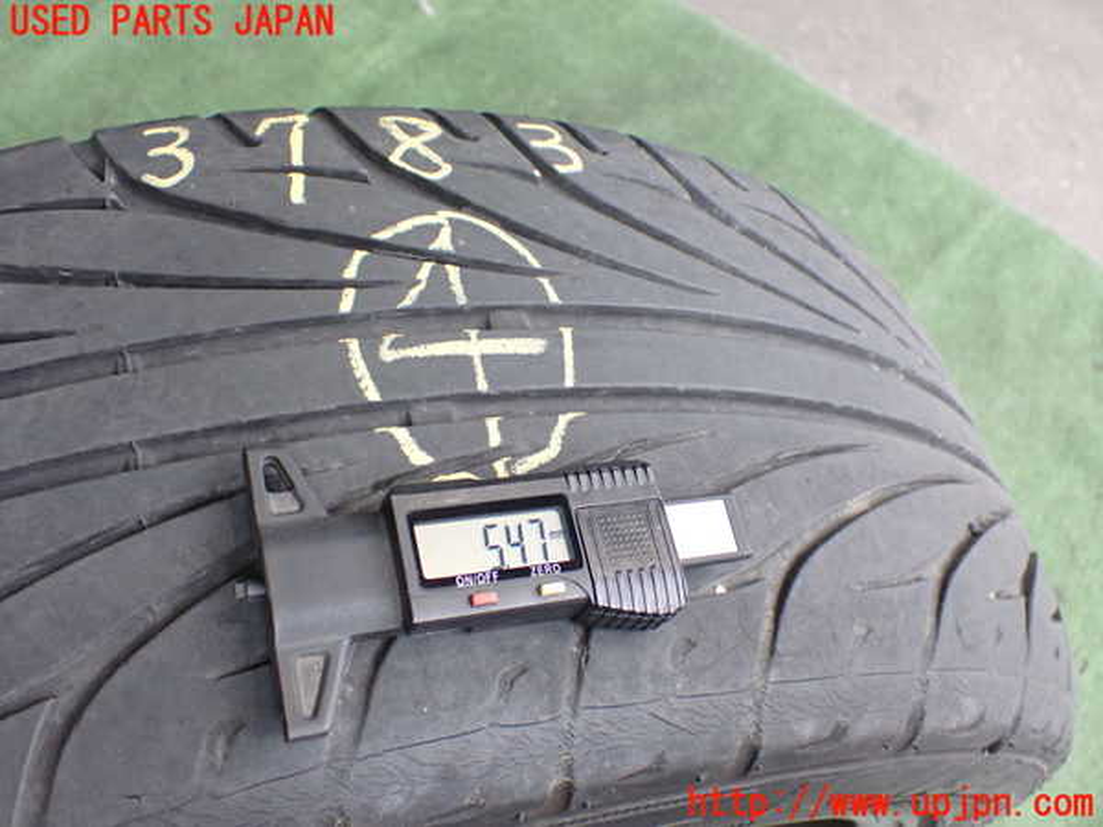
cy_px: 414
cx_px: 552
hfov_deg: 49.0
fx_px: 1211
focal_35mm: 38
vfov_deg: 37.7
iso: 800
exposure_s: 1/160
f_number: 2.7
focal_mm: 6.83
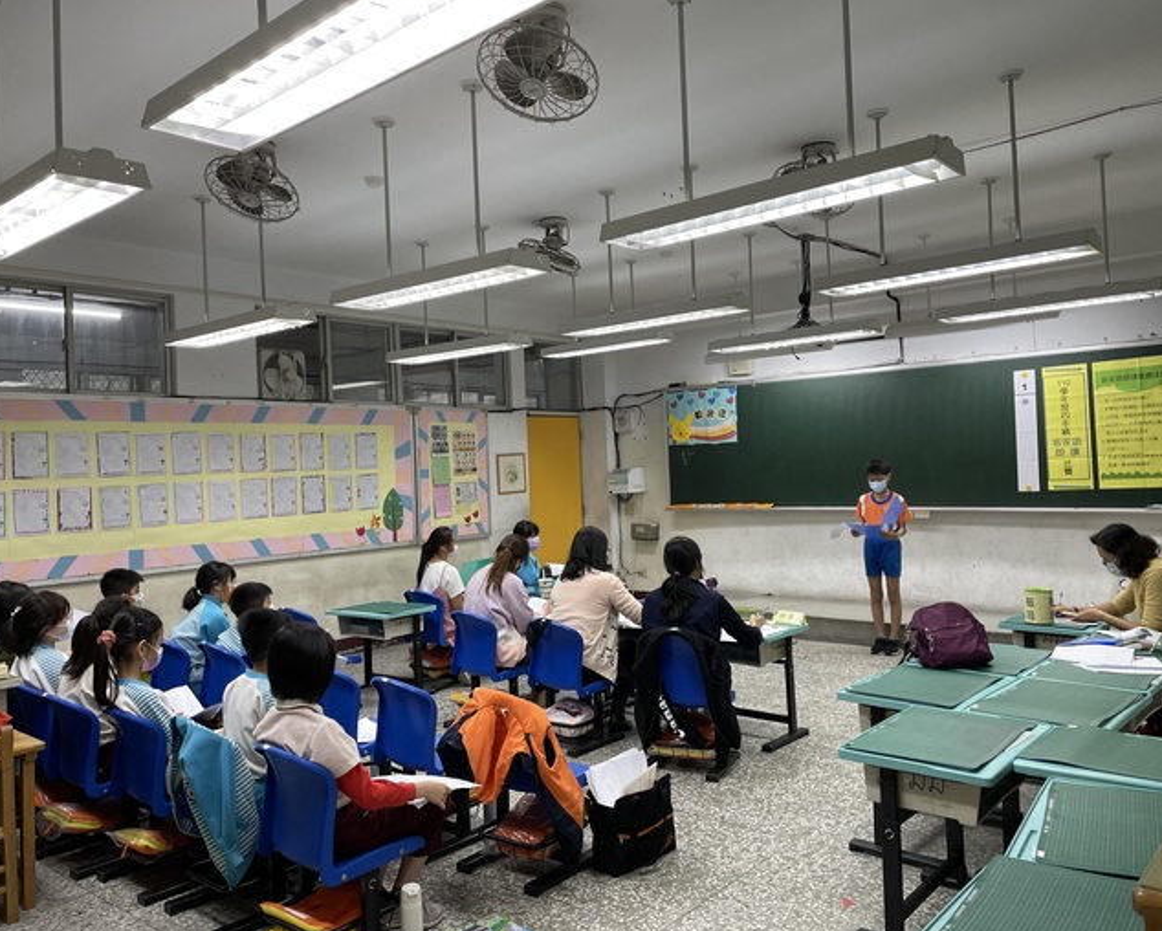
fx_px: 964
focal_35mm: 28
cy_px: 466
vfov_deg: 51.6
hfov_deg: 62.2
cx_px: 572
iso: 125
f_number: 1.6
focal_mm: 4.2
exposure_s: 1/120
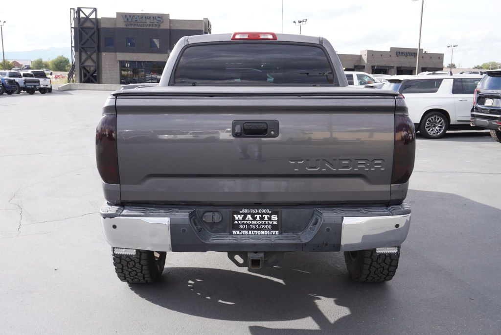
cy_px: 168
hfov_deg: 53.1
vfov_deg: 36.9
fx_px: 501
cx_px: 250
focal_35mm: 36
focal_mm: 24
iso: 100
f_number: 6.3
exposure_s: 1/125
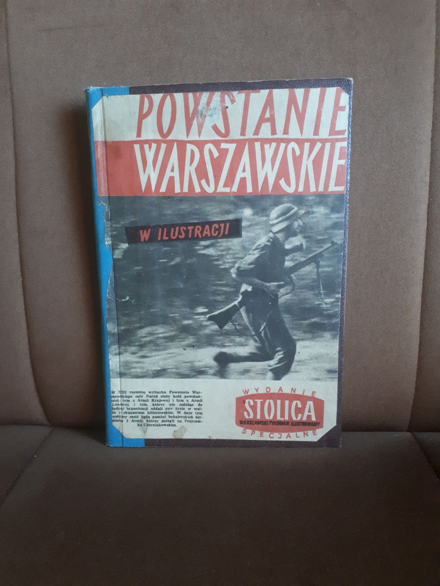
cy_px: 293
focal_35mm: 27
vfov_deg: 65.3
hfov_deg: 51.4
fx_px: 458
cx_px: 220
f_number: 1.9
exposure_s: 1/17
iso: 400
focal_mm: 3.6
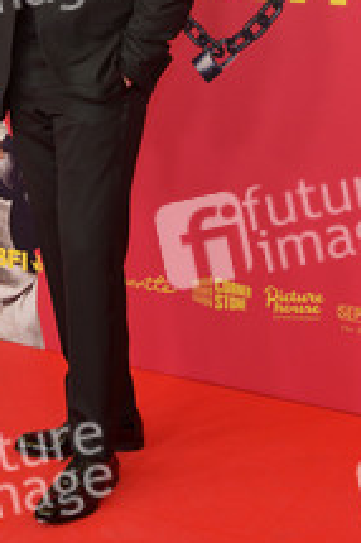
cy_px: 104
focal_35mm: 78
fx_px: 1175
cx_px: 56
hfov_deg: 17.3
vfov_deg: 25.5
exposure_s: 1/250
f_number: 8
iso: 1000
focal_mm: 42
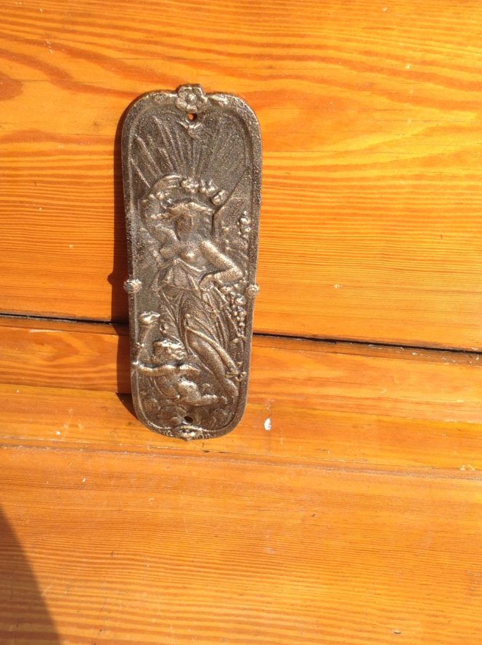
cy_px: 269
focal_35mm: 41
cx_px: 209
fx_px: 763
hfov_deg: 35.0
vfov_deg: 45.7
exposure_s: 1/975
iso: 50
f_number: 2.4
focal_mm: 4.28
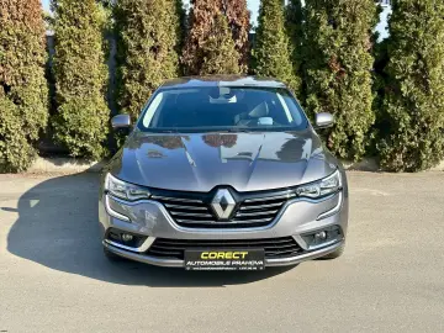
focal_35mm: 48
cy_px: 166
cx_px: 222
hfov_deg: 39.7
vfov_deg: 30.3
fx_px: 616
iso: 64
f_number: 1.78
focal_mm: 6.86
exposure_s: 1/1541
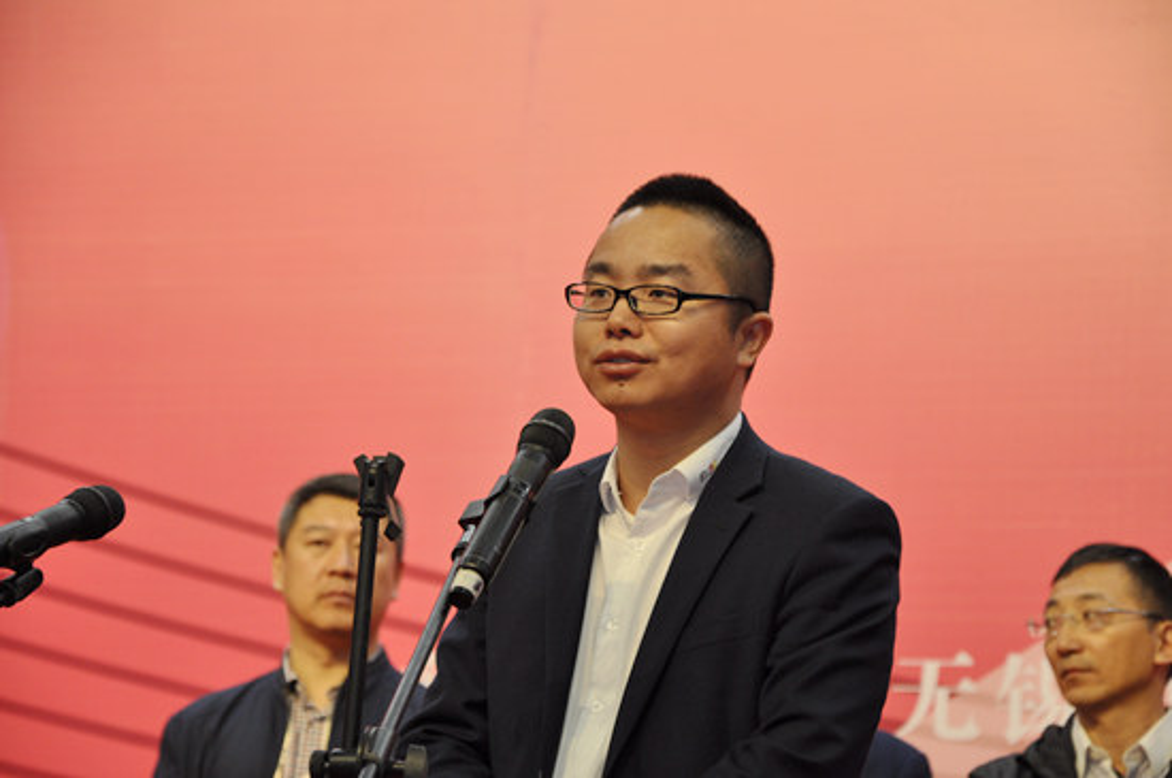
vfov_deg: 9.3
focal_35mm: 147
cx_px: 586
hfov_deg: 14.0
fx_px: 4779
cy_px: 389
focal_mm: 98
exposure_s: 1/60
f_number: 5.6
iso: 640
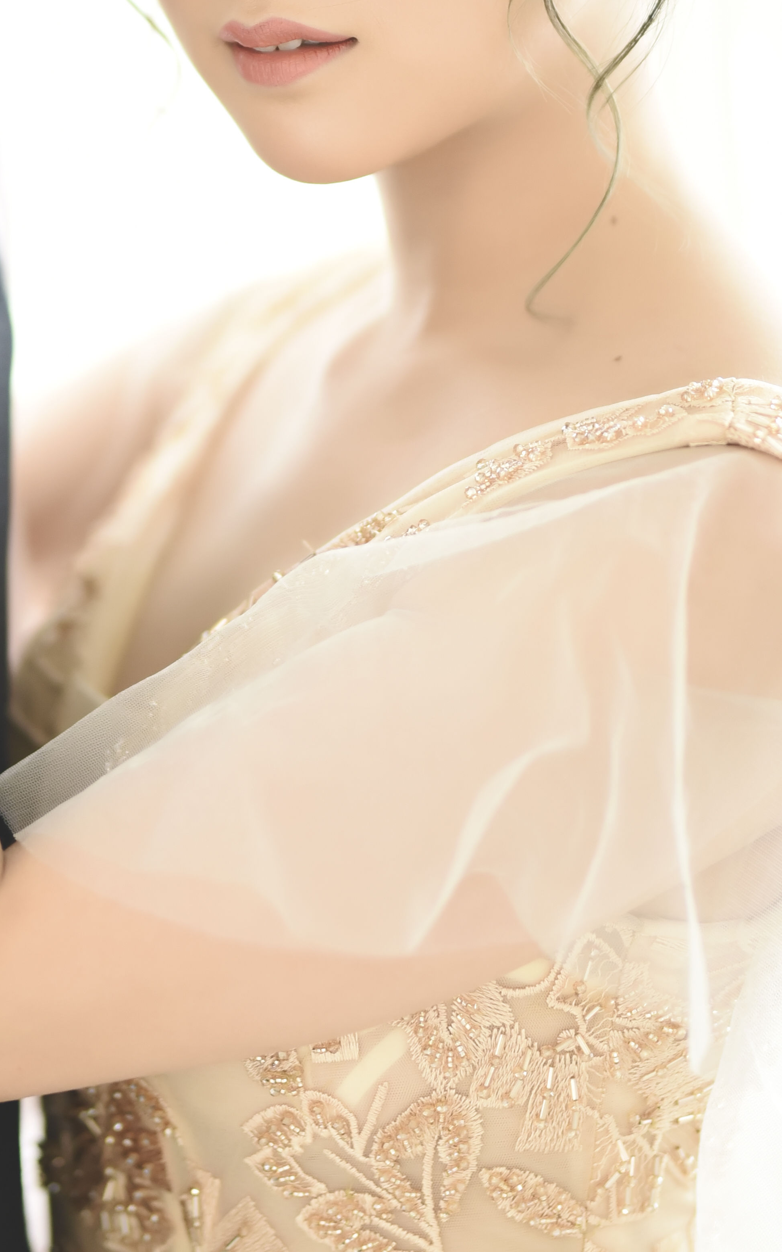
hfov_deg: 7.8
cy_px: 374
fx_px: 5727
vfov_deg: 12.4
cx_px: 109
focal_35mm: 168
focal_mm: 85
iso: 1250
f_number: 1.4
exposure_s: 1/200
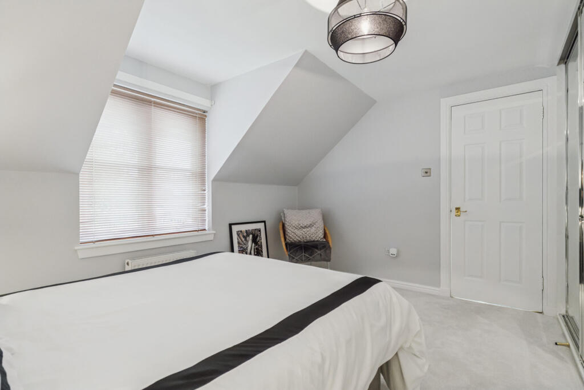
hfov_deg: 95.0
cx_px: 292
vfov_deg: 72.1
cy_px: 195
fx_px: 268
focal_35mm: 16
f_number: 4.5
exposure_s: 1/50
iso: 1000
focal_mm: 11
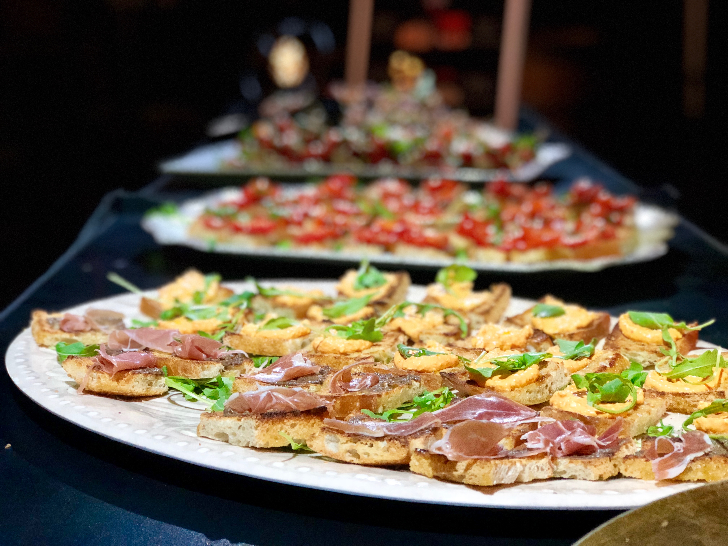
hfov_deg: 33.8
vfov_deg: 25.7
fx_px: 1199
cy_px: 273
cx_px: 364
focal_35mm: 57
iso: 500
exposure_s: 1/60
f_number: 2.8
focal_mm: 6.6
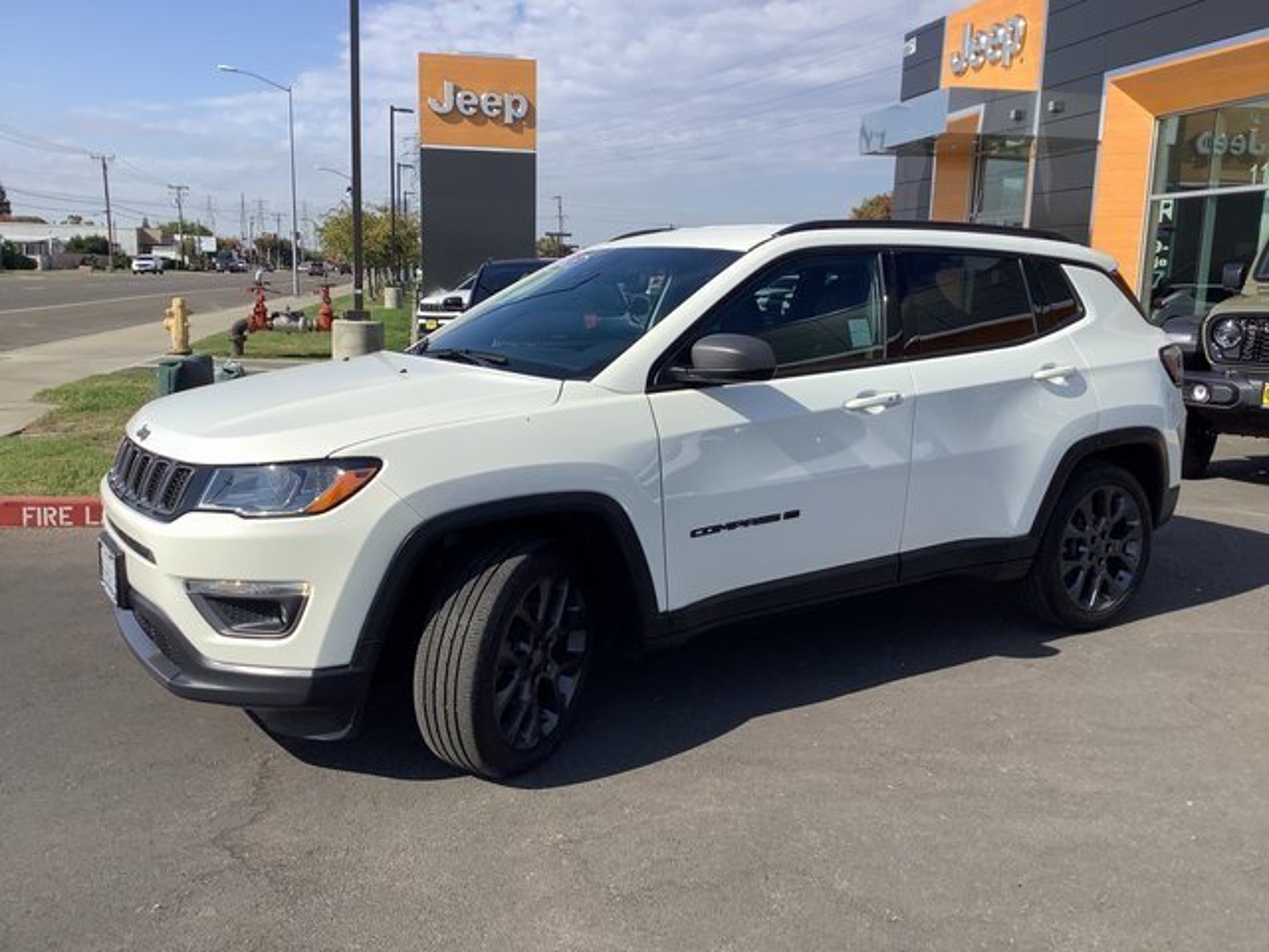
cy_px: 476
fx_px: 1136
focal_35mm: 31
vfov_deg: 45.4
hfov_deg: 58.4
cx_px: 634
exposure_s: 1/1664
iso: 25
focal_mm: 3.3
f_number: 2.4
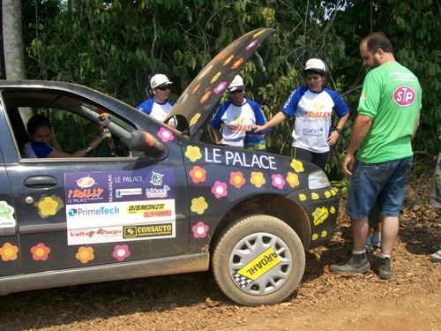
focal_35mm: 36
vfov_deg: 39.7
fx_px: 459
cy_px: 166
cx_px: 220
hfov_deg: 51.4
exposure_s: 1/460
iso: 80
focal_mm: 6
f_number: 4.8
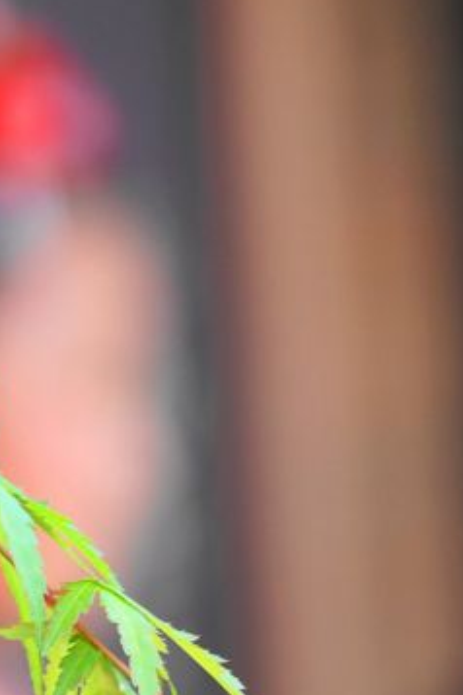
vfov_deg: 3.4
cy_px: 644
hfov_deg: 2.3
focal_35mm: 603
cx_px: -130
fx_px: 11632
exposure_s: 1/250
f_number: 5.6
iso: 500
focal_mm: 210
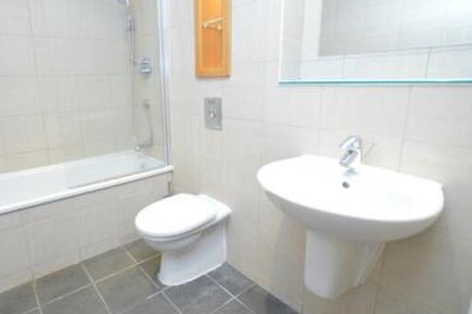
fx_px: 249
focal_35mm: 19
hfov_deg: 85.6
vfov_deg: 64.3
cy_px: 141
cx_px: 183
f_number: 3.5
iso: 640
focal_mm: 10
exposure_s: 1/60
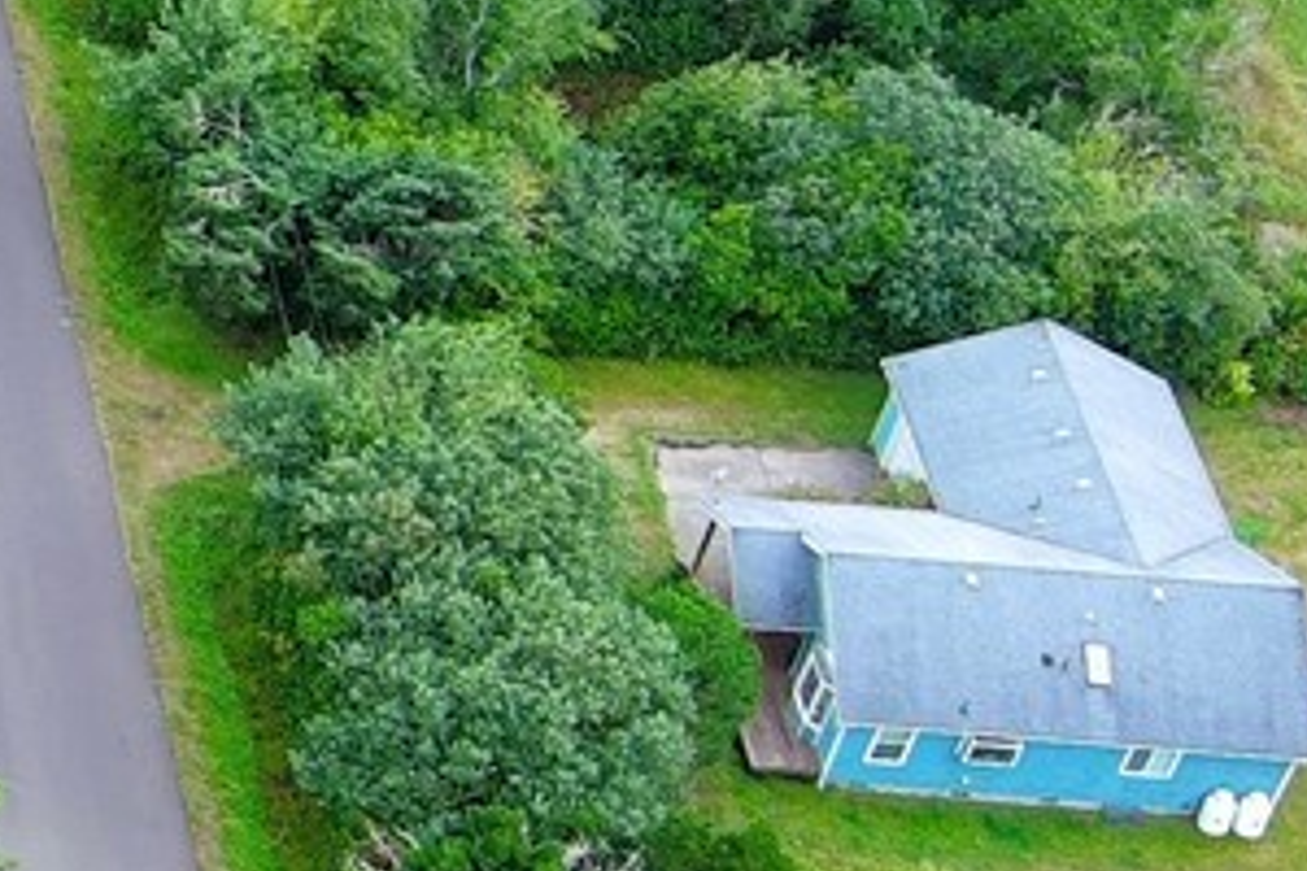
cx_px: -2050
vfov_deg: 8.4
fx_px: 5954
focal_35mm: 164
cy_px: 364
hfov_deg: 10.4
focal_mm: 10.57
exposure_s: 1/116
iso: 100
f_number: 2.8
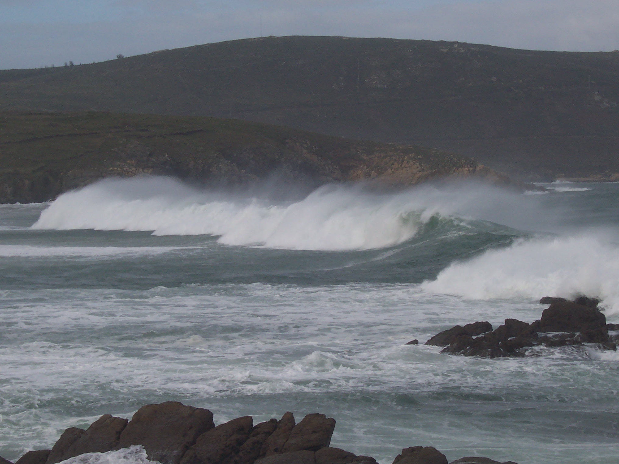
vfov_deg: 13.3
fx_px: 1985
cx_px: 310
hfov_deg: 17.7
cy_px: 232
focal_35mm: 111
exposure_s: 1/250
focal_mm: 16.8
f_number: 9.5
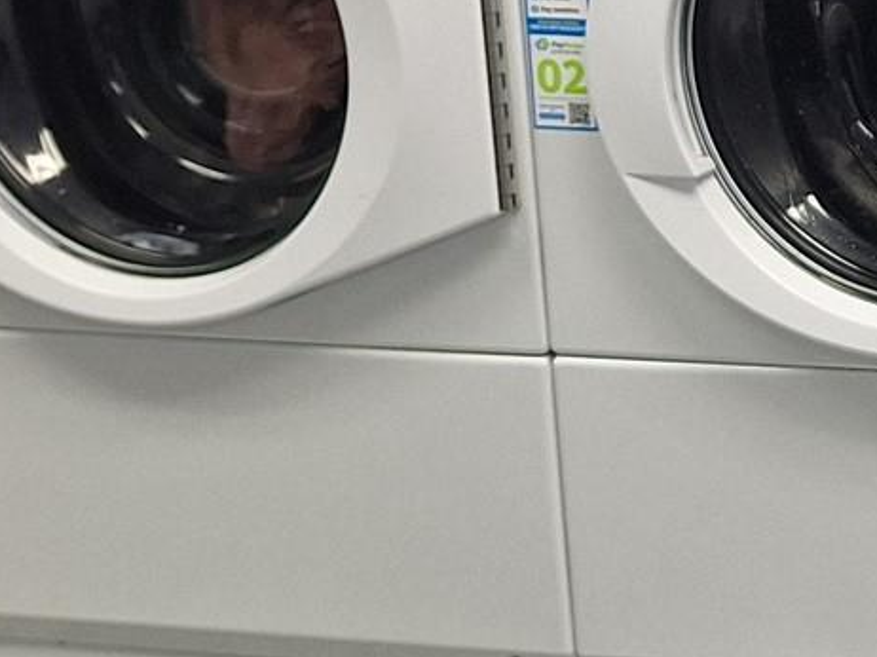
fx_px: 2583
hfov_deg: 16.1
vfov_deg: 14.0
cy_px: -161
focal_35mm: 102
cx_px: 1619
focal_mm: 5.54
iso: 50
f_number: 1.8
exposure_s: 1/40
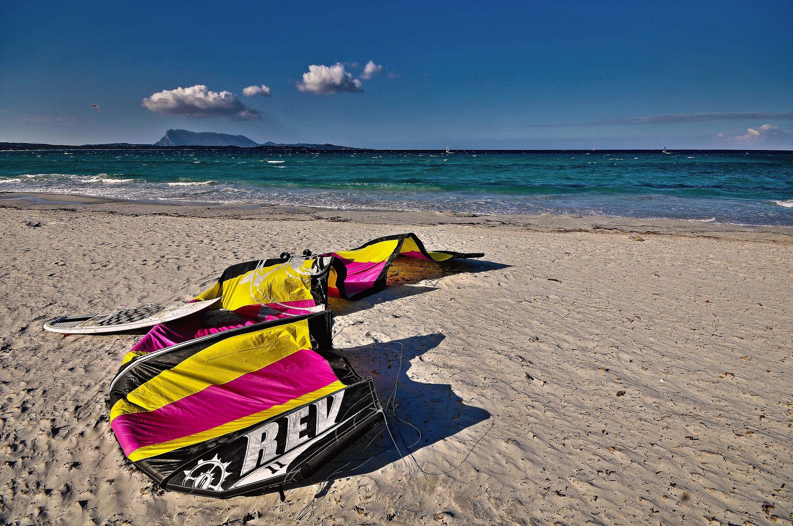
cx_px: 396
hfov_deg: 95.0
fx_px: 363
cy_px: 263
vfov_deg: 71.9
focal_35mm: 16
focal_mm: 11
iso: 200
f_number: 10
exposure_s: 1/320
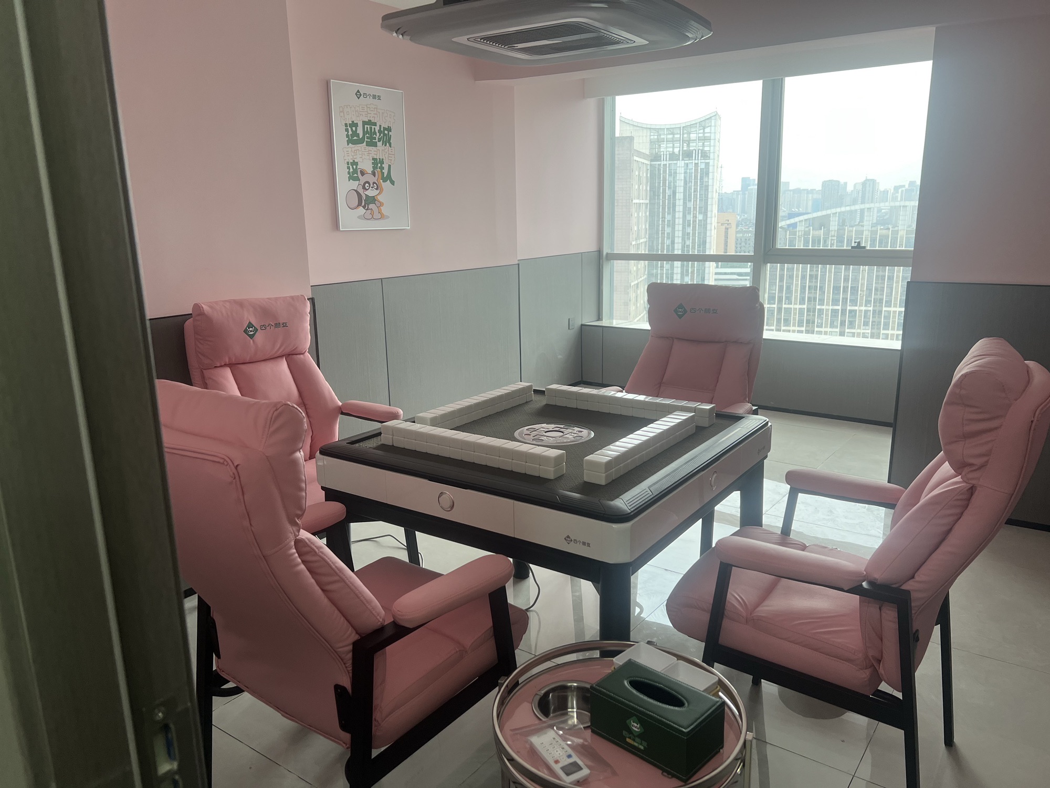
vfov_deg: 53.1
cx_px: 525
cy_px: 394
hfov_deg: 67.3
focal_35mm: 26
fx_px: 789
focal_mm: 5.7
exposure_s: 1/100
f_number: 1.5
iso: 40
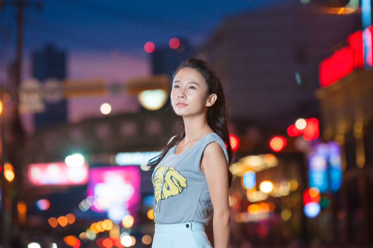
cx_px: 186
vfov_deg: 8.6
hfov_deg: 12.8
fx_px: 1657
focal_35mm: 160
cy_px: 124
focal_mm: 160
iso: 200
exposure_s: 1/15
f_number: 4.5
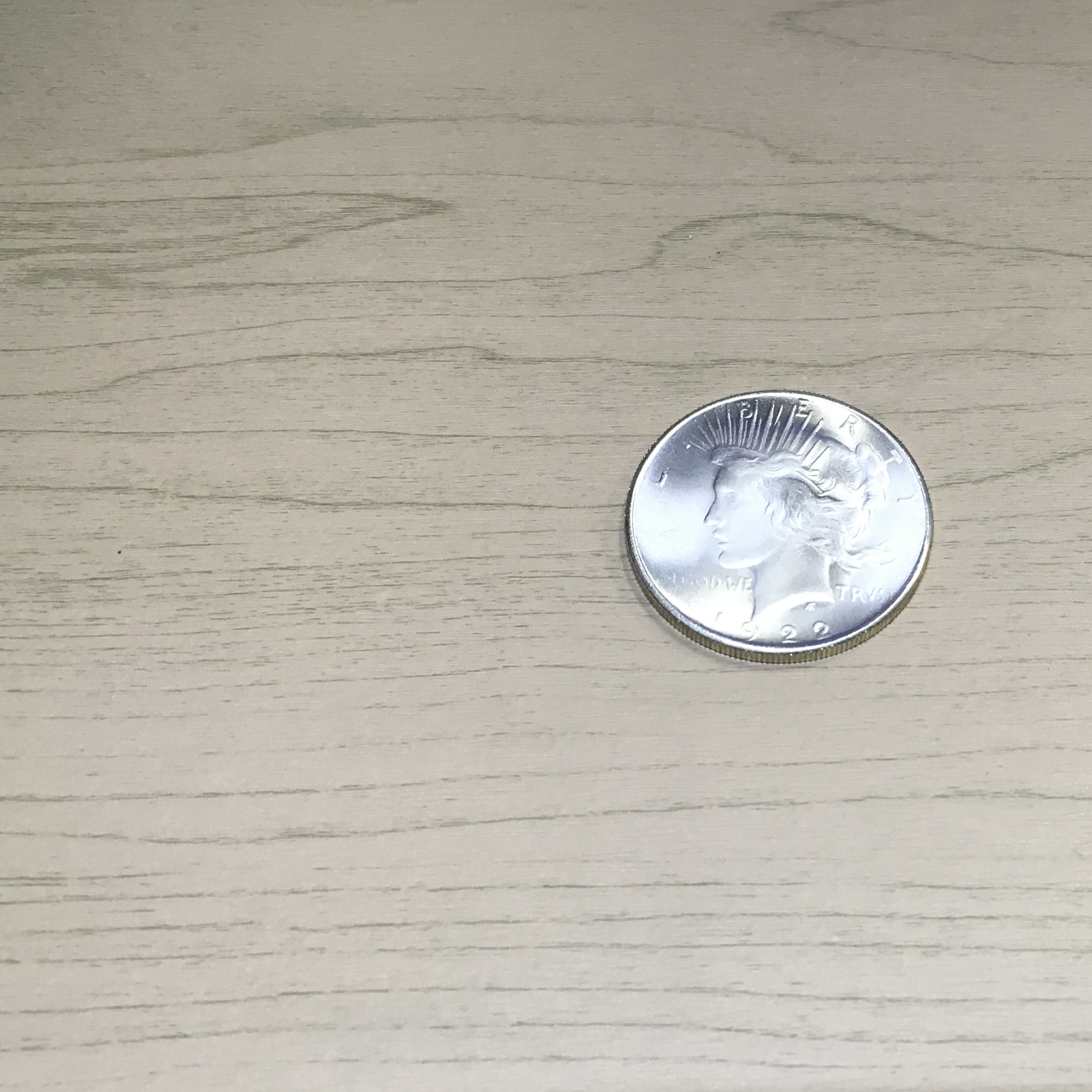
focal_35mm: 41
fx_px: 1463
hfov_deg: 40.0
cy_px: 558
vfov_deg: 40.9
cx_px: 790
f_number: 2.2
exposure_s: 1/30
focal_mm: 4.15
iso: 32
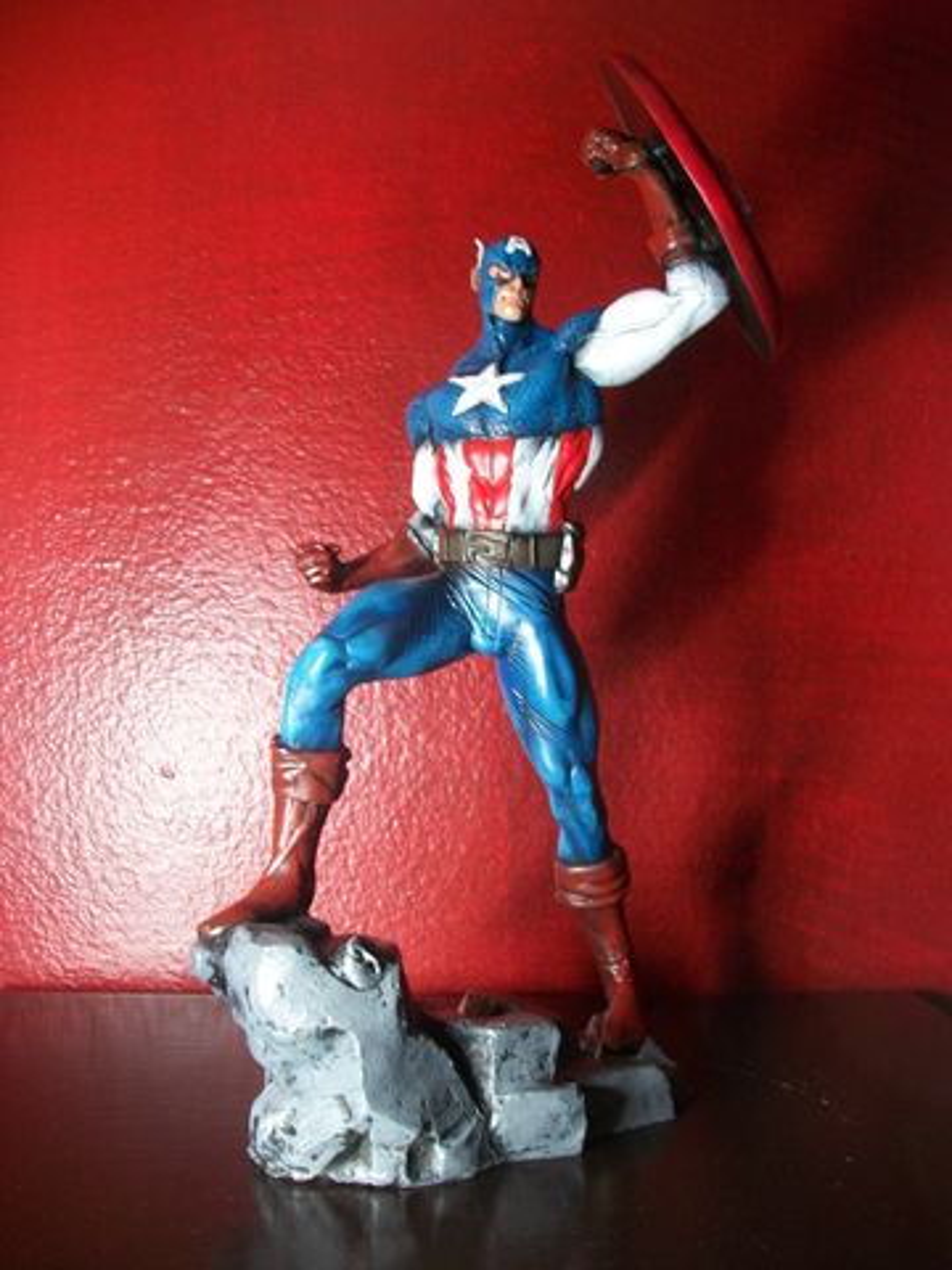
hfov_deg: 44.2
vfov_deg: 56.8
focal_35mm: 32
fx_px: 1173
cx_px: 476
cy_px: 635
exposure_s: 1/13
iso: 160
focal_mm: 5.7
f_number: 2.9
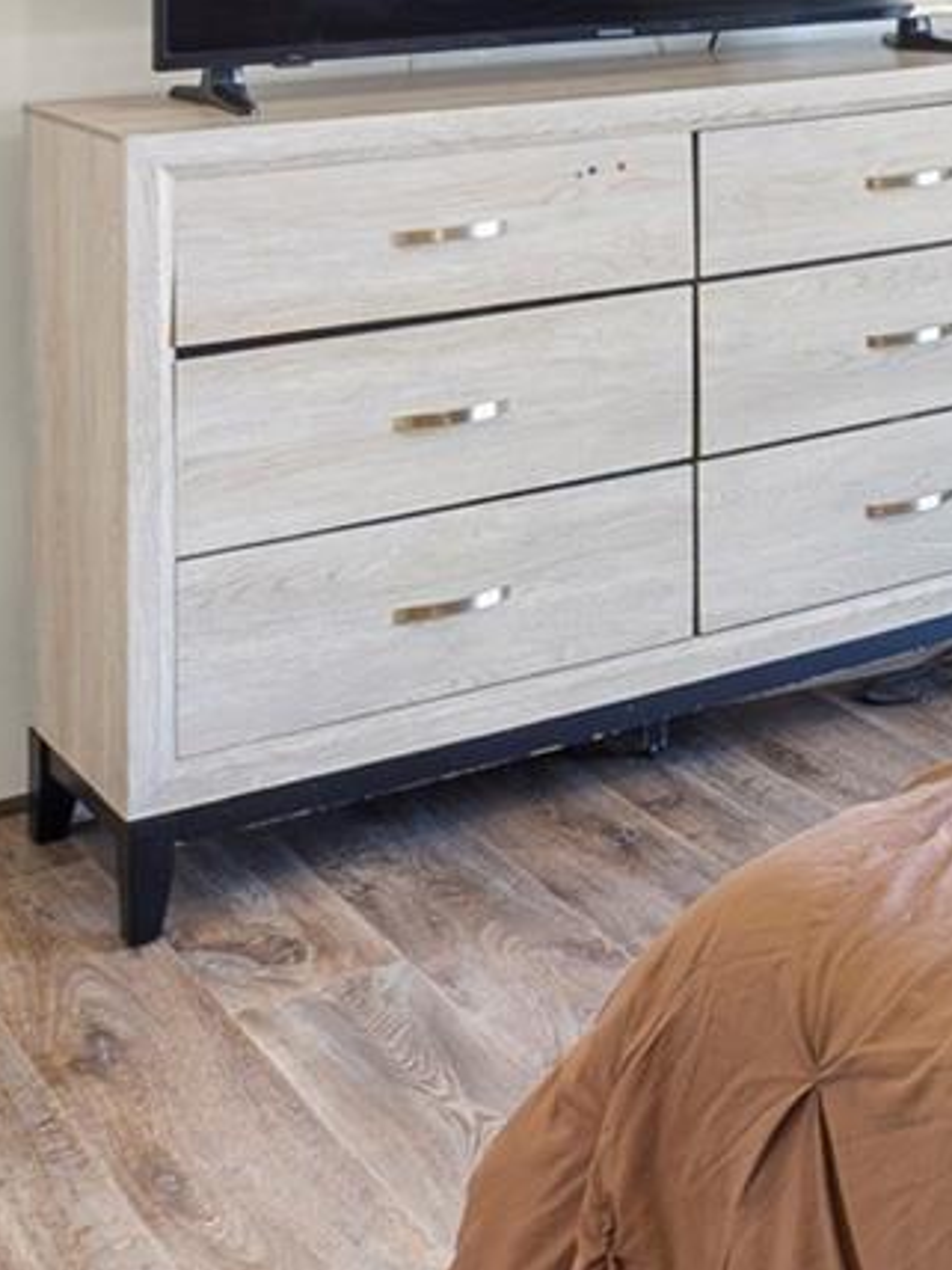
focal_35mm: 69
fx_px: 2530
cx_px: 1219
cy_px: -168
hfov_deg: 19.7
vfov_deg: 25.8
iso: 100
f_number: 10
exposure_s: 2
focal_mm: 10
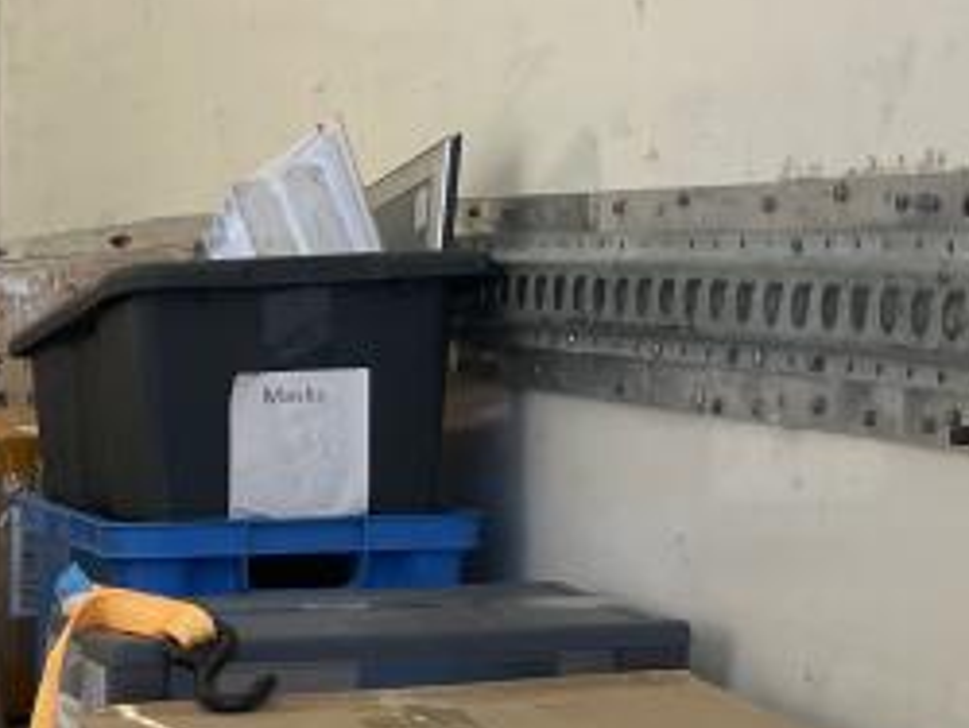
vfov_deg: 13.9
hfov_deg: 16.0
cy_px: 864
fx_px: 2914
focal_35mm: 104
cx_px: -783
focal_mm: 4.2
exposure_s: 1/2257
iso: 32
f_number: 1.6
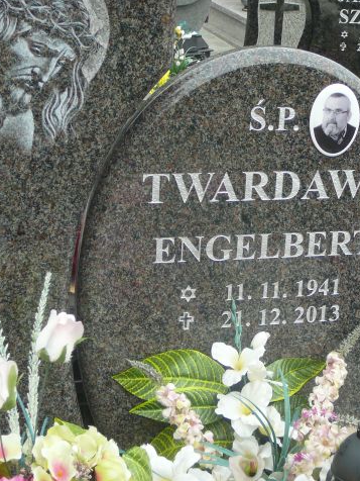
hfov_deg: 17.9
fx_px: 1137
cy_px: 239
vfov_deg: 23.8
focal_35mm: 82
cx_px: 242
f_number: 3.6
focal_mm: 9.1
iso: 100
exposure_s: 1/60
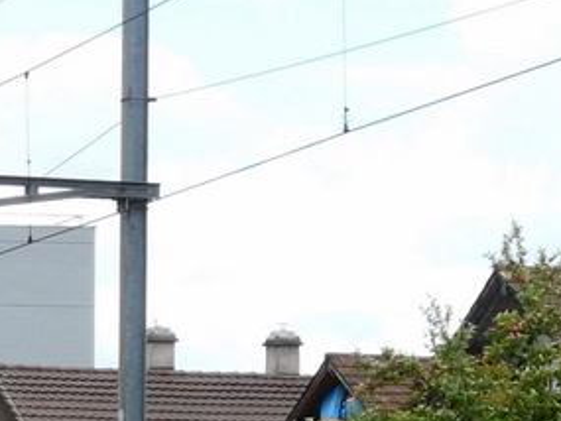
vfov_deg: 3.8
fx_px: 6372
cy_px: 698
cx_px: -228
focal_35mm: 393
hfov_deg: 5.0
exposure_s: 1/200
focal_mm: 18.3
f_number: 5.6
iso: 100
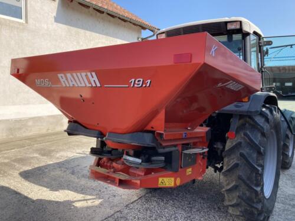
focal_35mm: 28
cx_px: 148
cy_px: 110
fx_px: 239
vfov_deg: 49.7
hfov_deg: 63.4
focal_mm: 3.99
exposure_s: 1/873
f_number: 1.8
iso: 20
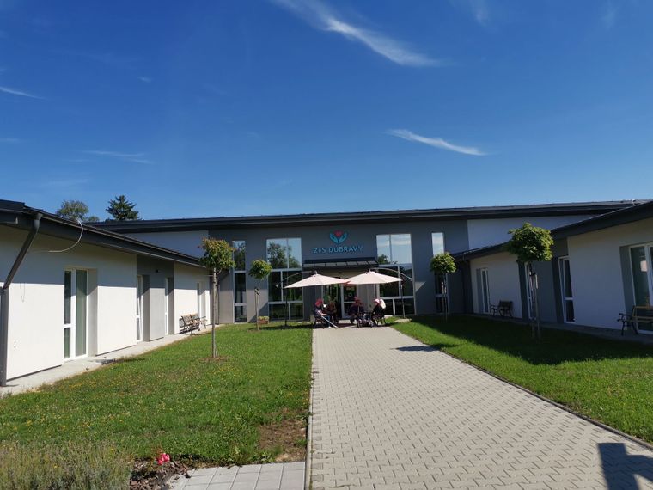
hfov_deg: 65.3
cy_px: 245
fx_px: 509
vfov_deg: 51.4
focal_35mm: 27
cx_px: 326
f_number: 1.8
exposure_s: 1/2653
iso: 50
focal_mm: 5.58
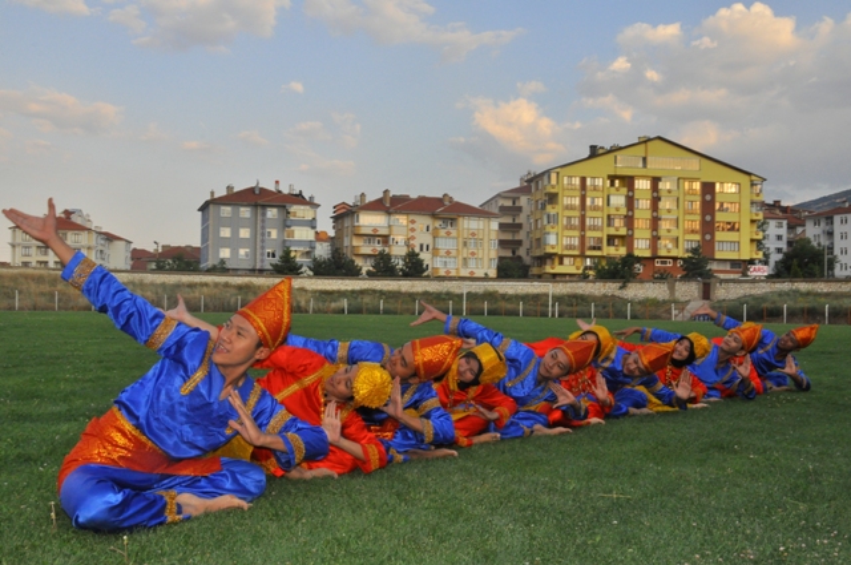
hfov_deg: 49.6
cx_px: 426
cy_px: 282
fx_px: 921
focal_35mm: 39
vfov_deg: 34.1
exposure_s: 1/200
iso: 800
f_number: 18
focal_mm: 26
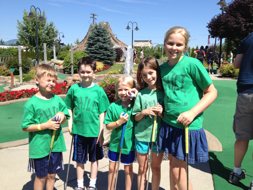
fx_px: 263
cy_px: 97
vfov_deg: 39.7
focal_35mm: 36
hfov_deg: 51.3
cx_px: 129
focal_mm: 4.28
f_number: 2.4
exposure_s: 1/1453
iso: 50
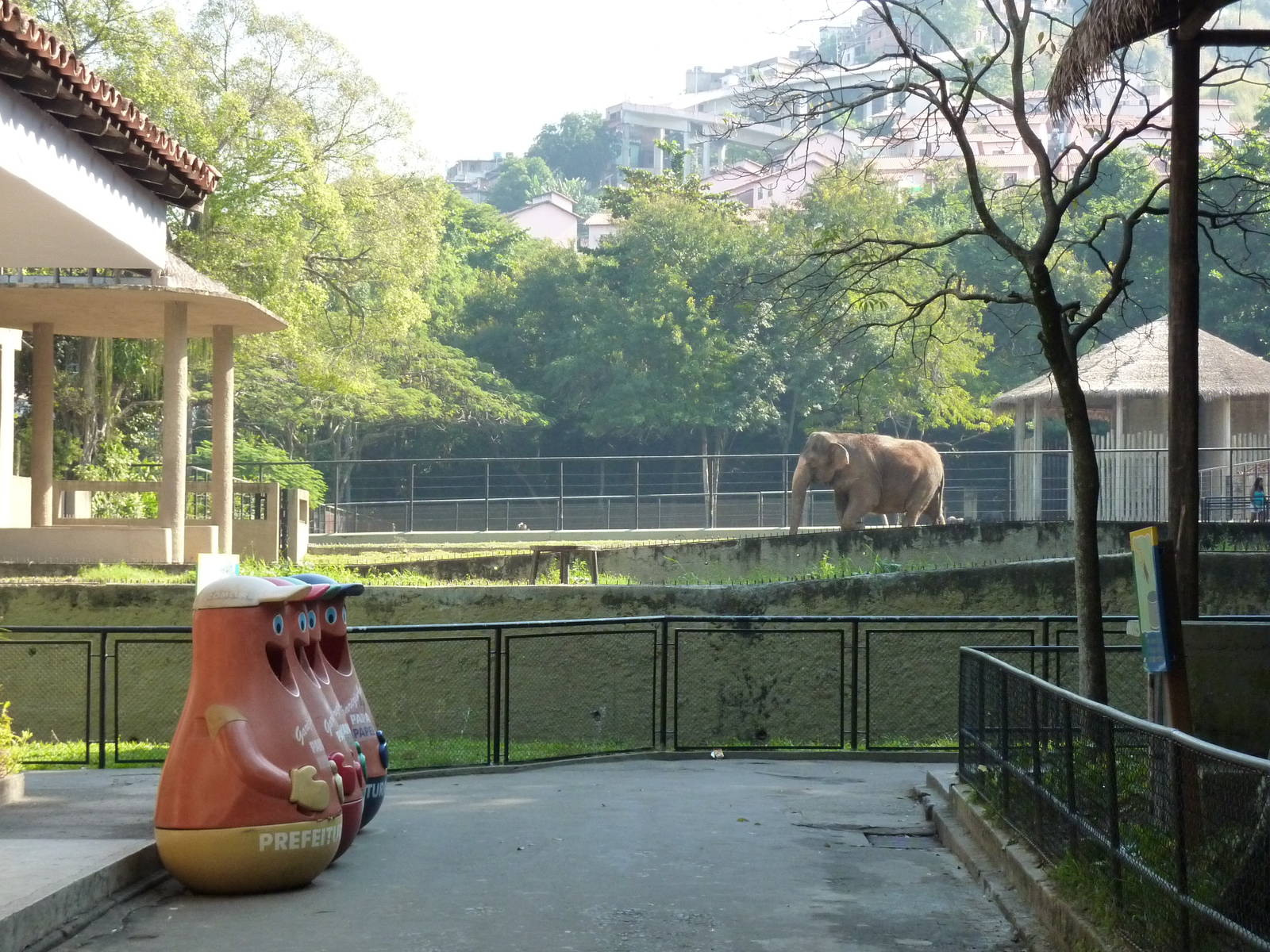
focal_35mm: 78
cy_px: 476
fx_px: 2862
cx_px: 635
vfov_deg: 18.9
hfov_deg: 25.0
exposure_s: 1/320
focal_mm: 12.8
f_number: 4.2
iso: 400
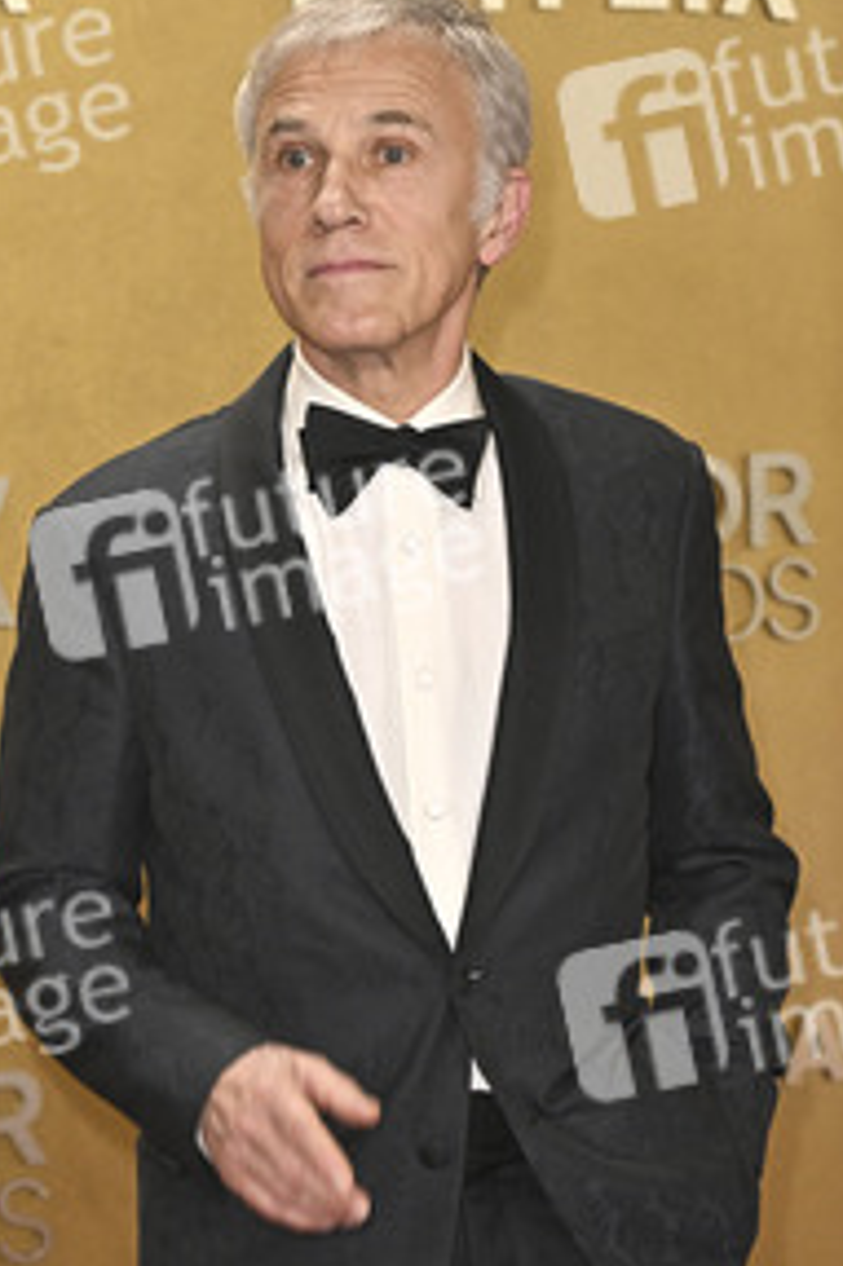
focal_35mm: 127
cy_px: 776
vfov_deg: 16.1
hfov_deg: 10.8
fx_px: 4466
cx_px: 384
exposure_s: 1/320
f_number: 5.6
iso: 2500
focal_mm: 91
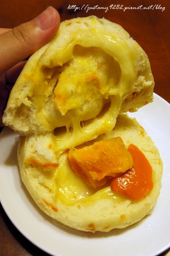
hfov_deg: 26.5
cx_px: 85
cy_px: 128
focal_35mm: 51
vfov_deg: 38.9
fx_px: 362
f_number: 6.3
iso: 1600
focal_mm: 34
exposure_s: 1/50
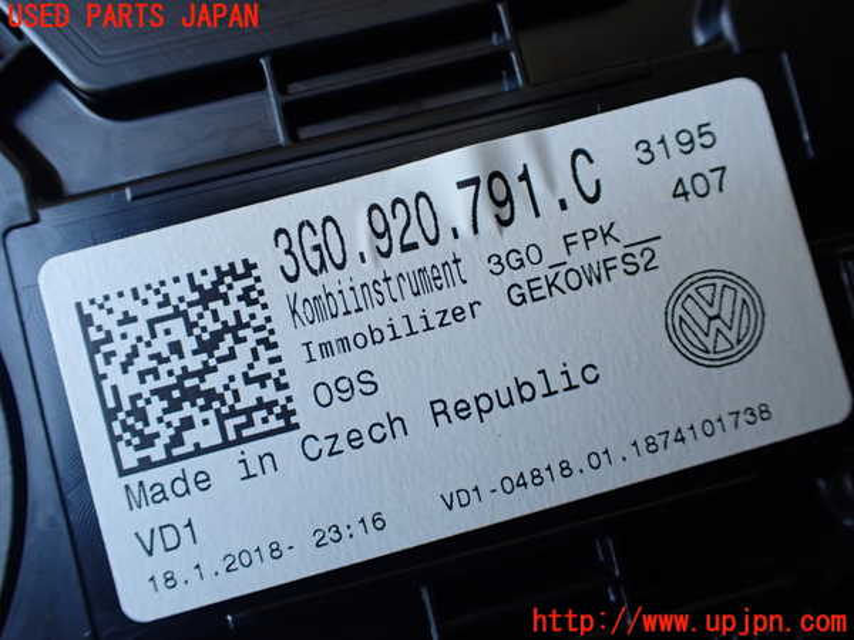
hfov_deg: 60.0
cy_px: 320
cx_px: 427
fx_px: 740
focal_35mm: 30
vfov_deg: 46.8
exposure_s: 1/125
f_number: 2.3
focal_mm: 5.4
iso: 250
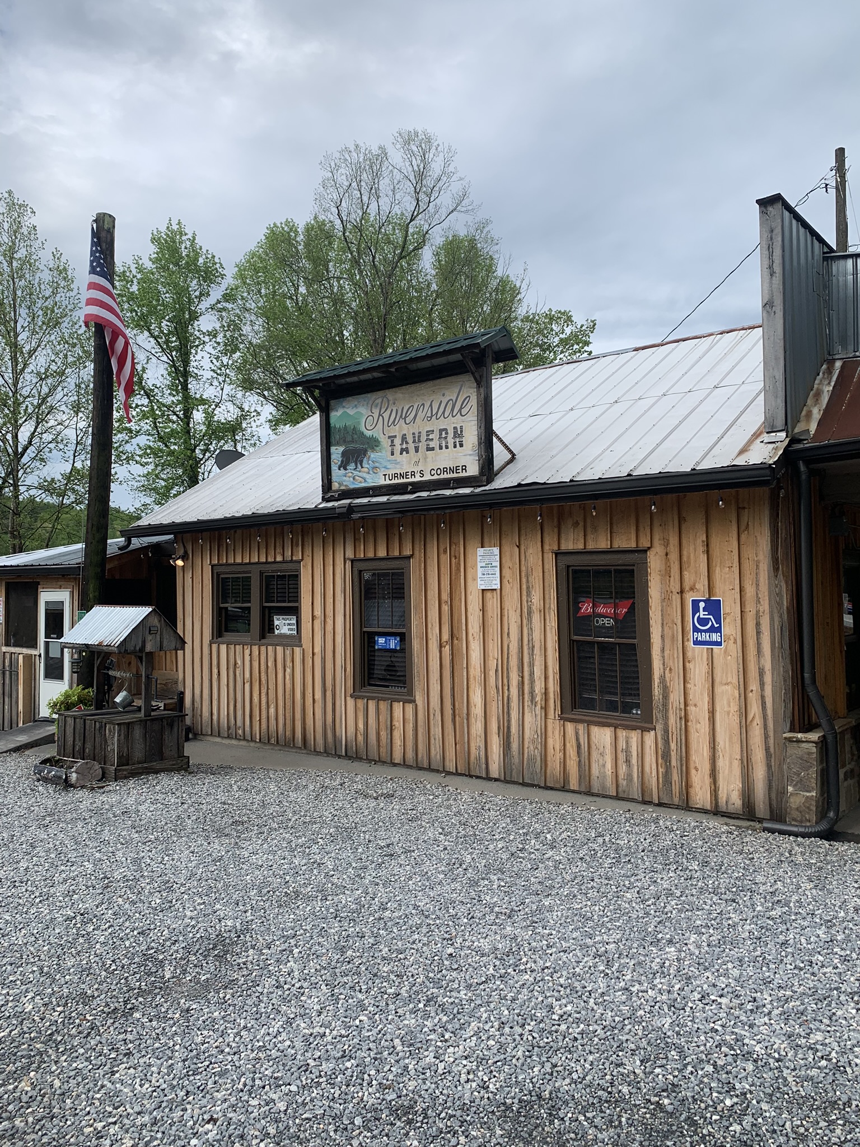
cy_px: 574
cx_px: 430
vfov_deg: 67.3
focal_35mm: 26
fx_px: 861
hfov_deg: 53.1
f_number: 1.8
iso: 25
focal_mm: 4.25
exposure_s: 1/1661
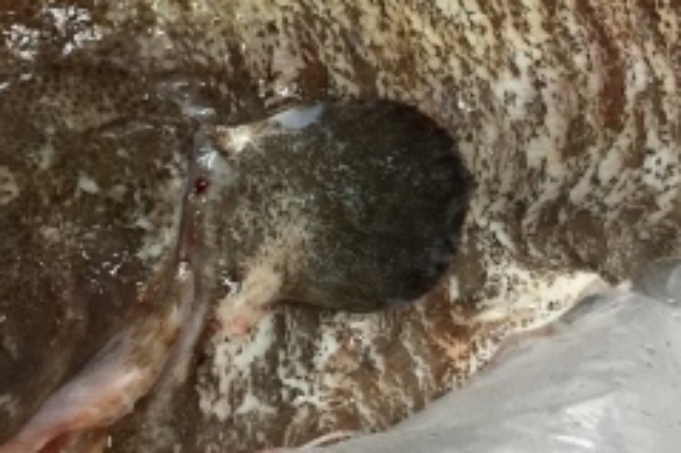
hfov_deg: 25.0
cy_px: 137
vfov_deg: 16.8
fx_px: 1531
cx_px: 242
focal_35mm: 81
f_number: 2.4
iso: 40
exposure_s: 1/30
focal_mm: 3.3
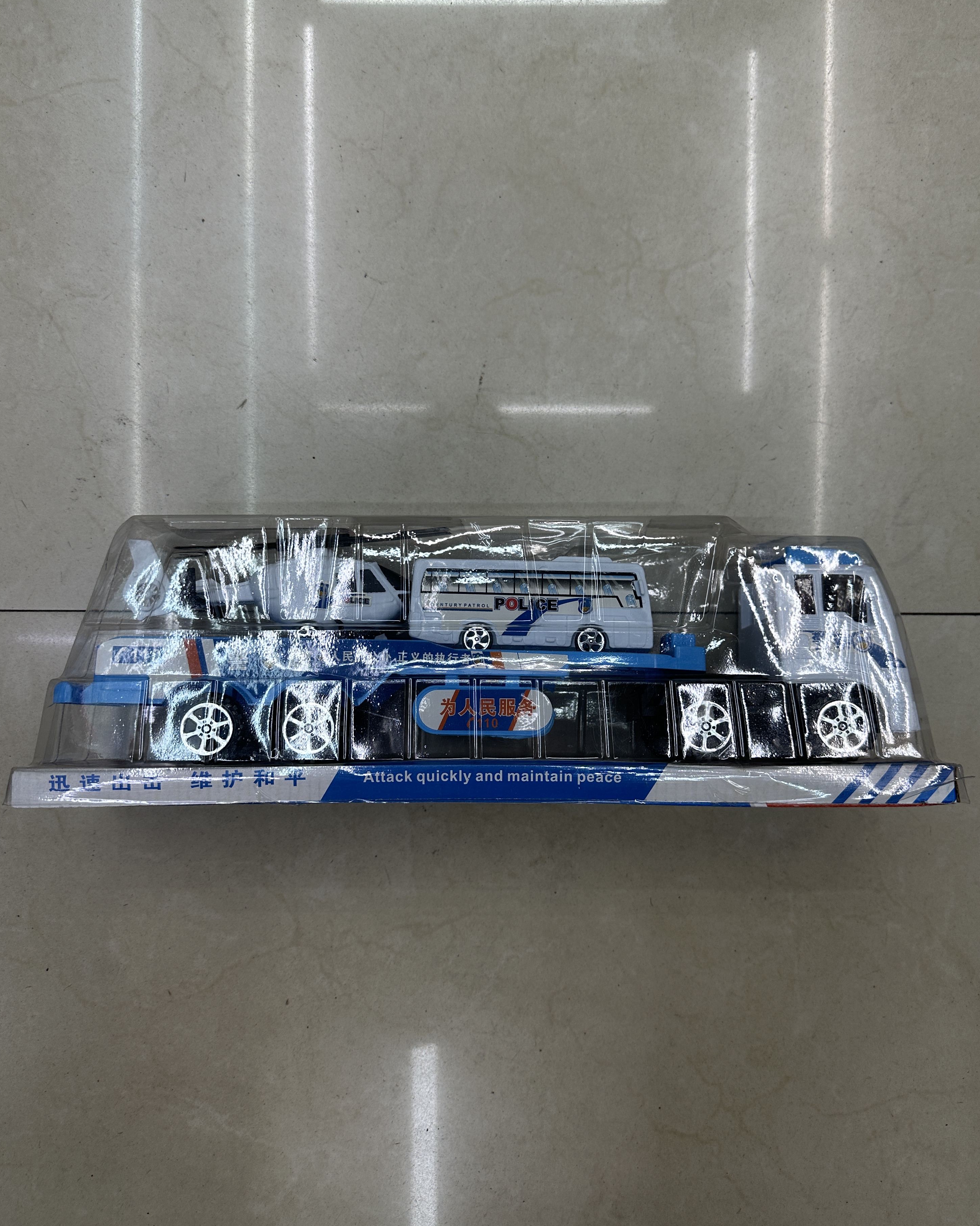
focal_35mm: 26
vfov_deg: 66.0
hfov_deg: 54.9
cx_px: 494
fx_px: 943
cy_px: 574
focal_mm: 6.86
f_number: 1.78
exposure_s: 1/100
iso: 100
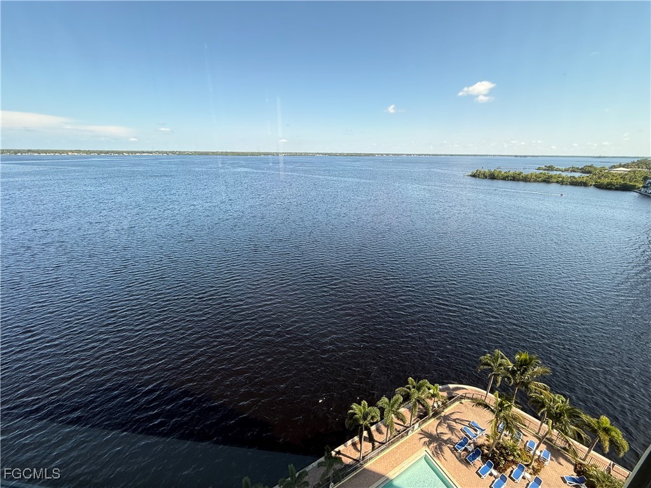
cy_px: 244
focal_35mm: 14
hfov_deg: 102.1
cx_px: 326
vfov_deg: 85.7
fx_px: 263
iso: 50
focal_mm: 2.22
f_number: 2.2
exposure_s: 1/522
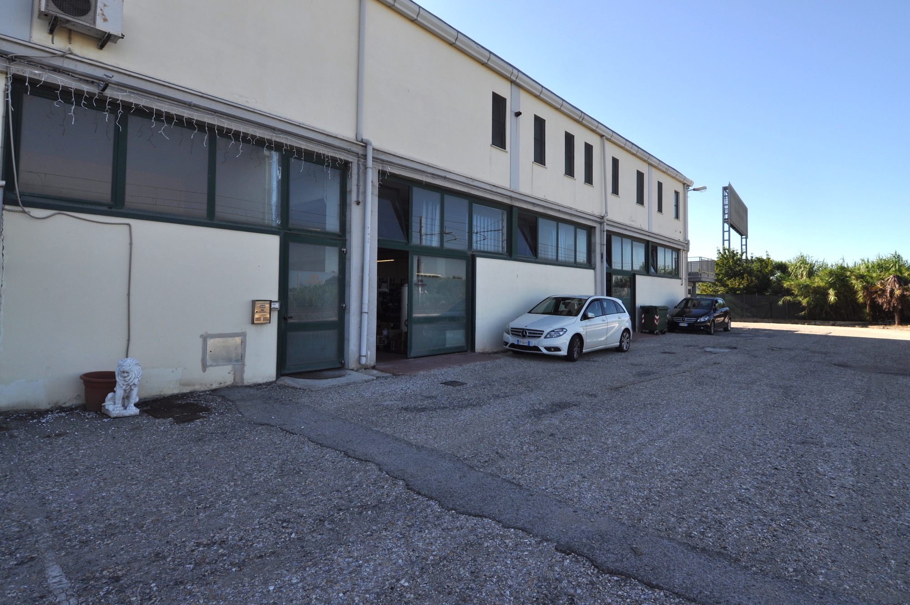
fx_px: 454
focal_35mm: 18
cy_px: 302
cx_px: 455
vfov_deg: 67.2
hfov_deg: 90.1
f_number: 11
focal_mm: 12
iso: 200
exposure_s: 1/200
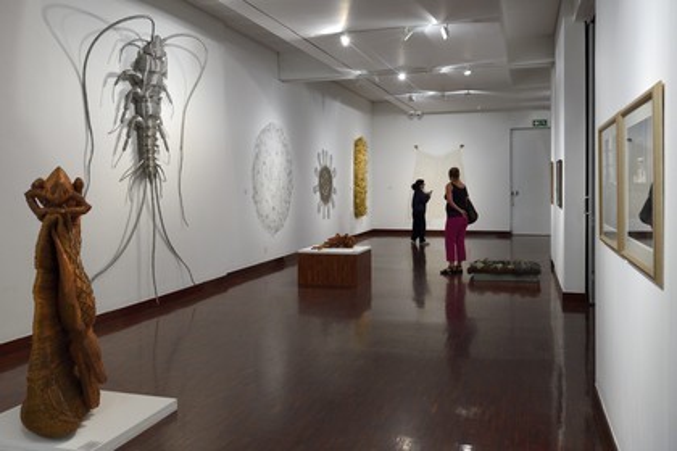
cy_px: 226
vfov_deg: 41.1
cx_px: 338
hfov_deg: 58.7
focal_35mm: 32
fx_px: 602
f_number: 5
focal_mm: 32
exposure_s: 1/30
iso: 1250
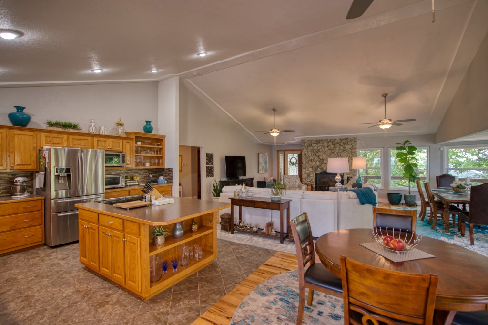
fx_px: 217
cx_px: 244
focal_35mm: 16
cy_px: 162
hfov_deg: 96.8
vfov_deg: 73.7
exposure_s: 1/80
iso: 100
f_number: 4.5
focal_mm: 16
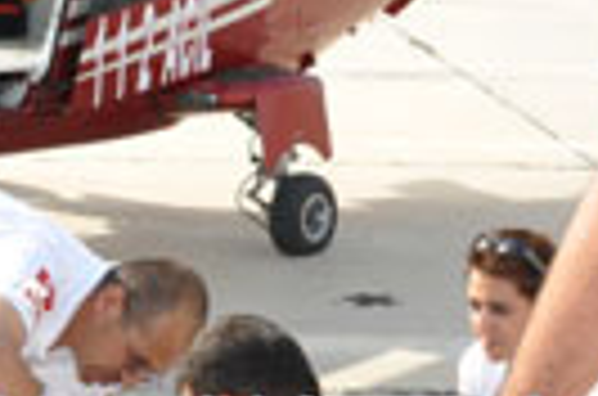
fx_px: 1607
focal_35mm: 97
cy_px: 268
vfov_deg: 14.0
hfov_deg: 20.9
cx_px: 153
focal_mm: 18
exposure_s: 1/200
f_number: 14
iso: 500
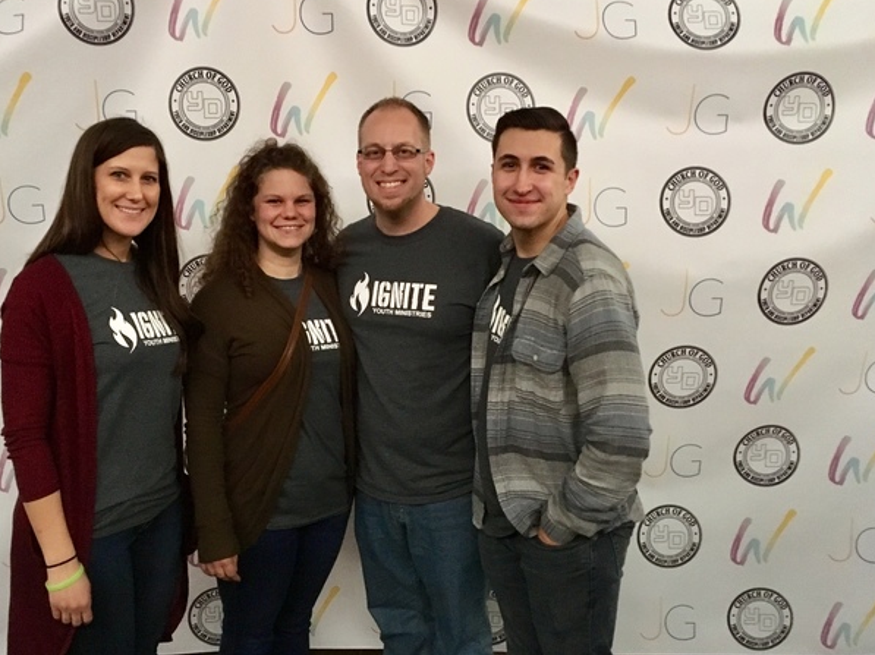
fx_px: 884
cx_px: 363
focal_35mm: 35
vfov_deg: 40.7
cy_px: 327
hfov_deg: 52.4
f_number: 2.2
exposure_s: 1/15
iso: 320
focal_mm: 4.15
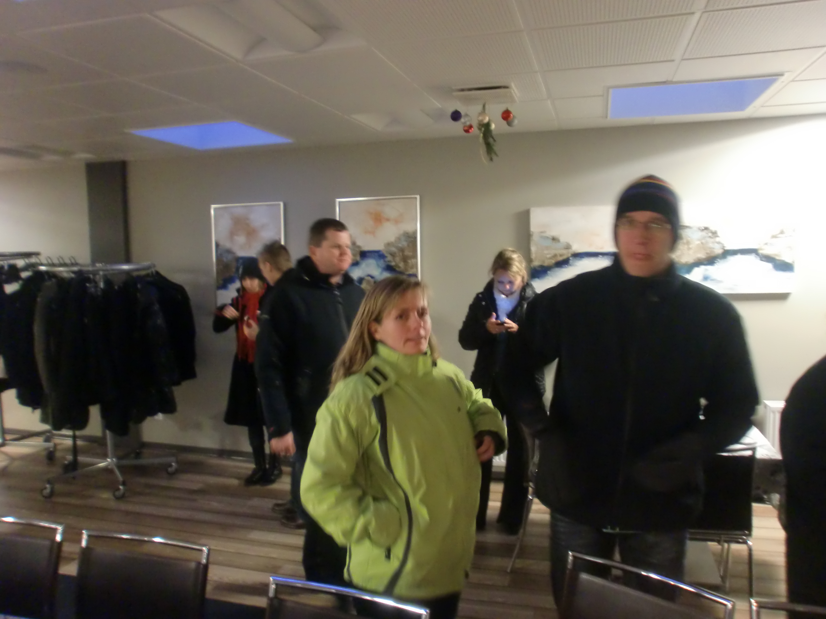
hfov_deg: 67.3
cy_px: 310
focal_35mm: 26
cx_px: 413
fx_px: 620
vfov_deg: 53.1
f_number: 2.6
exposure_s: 1/8
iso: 400
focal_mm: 4.65
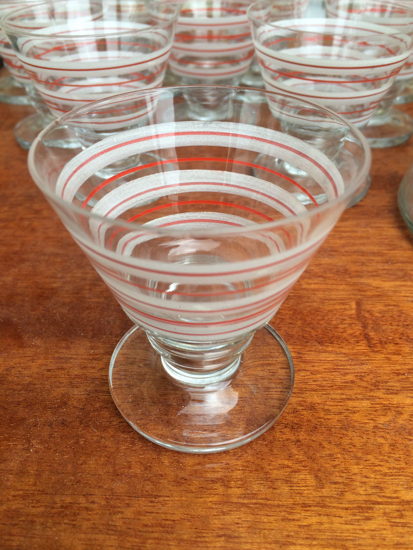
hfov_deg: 48.2
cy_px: 275
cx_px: 206
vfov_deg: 61.7
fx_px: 461
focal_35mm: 29
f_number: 2.2
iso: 32
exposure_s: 1/100
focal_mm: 4.15
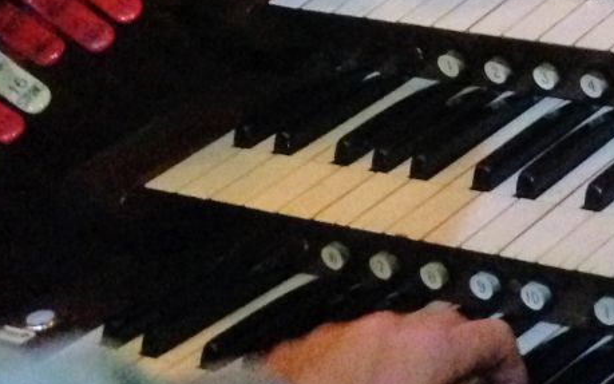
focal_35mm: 122
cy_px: -5
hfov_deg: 15.1
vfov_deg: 10.6
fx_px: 2042
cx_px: 1058
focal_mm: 4.12
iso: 800
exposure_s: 1/15
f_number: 2.4
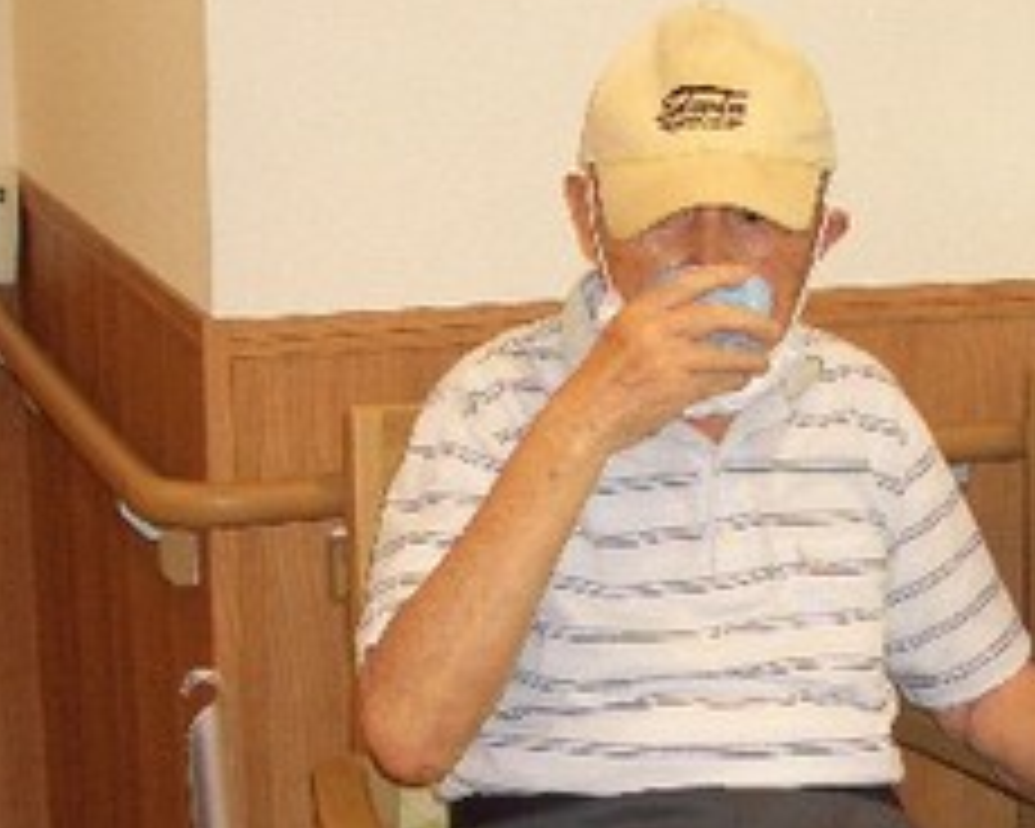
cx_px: 954
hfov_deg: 21.4
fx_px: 2665
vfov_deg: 17.6
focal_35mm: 87
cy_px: 529
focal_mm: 6.8
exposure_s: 1/60
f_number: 2.8
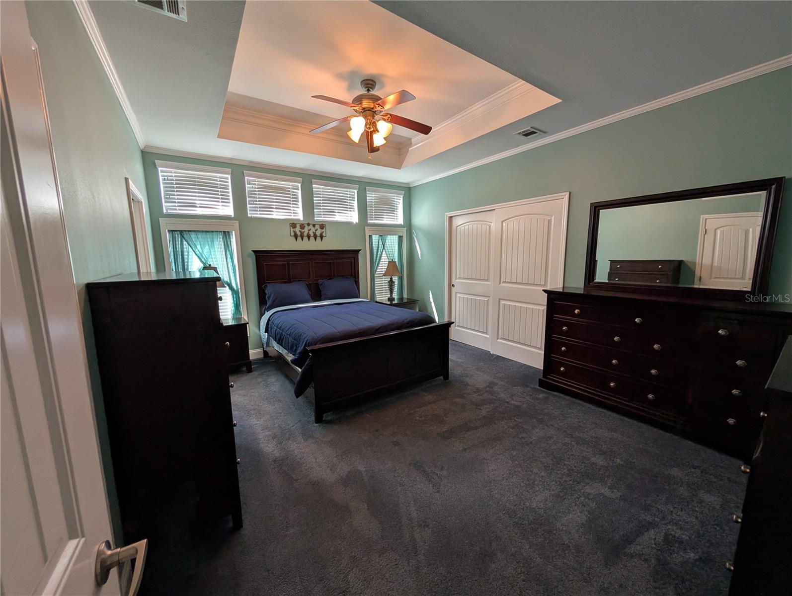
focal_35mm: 12
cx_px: 396
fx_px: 275
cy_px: 298
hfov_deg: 110.5
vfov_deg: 94.6
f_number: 1.7
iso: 50
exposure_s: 1/60
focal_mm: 2.02
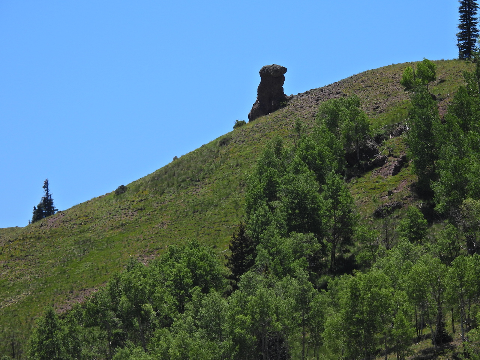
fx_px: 6240
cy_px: 180
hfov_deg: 4.4
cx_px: 240
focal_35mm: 450
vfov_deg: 3.3
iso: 100
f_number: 5
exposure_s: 1/1000
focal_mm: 80.3
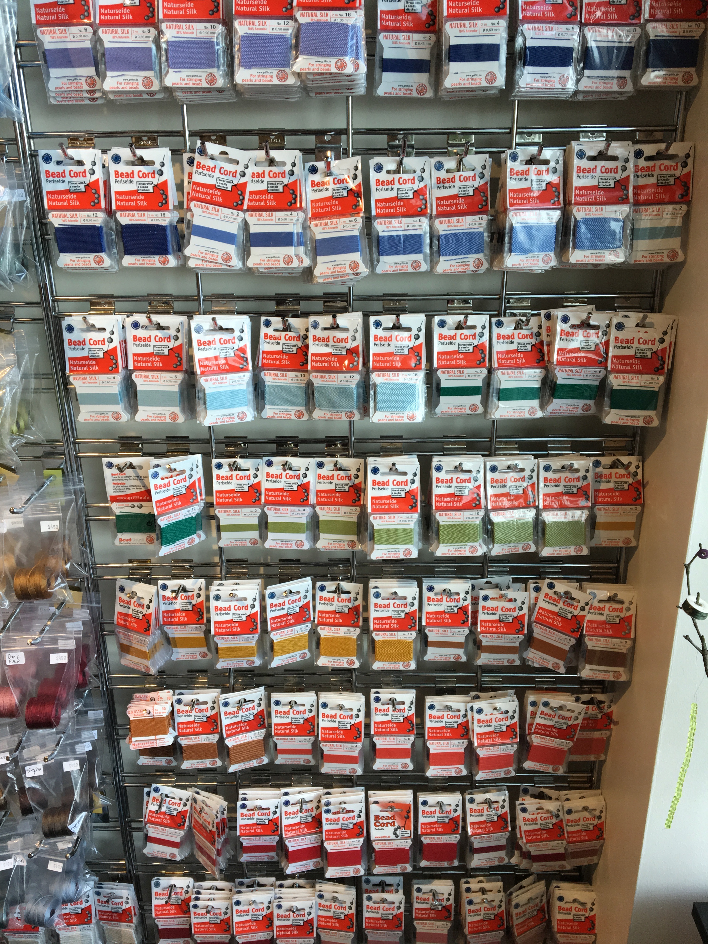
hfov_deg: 48.2
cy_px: 472
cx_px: 354
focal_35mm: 29
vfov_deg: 61.7
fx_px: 791
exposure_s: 1/120
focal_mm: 4.15
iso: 40
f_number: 2.2
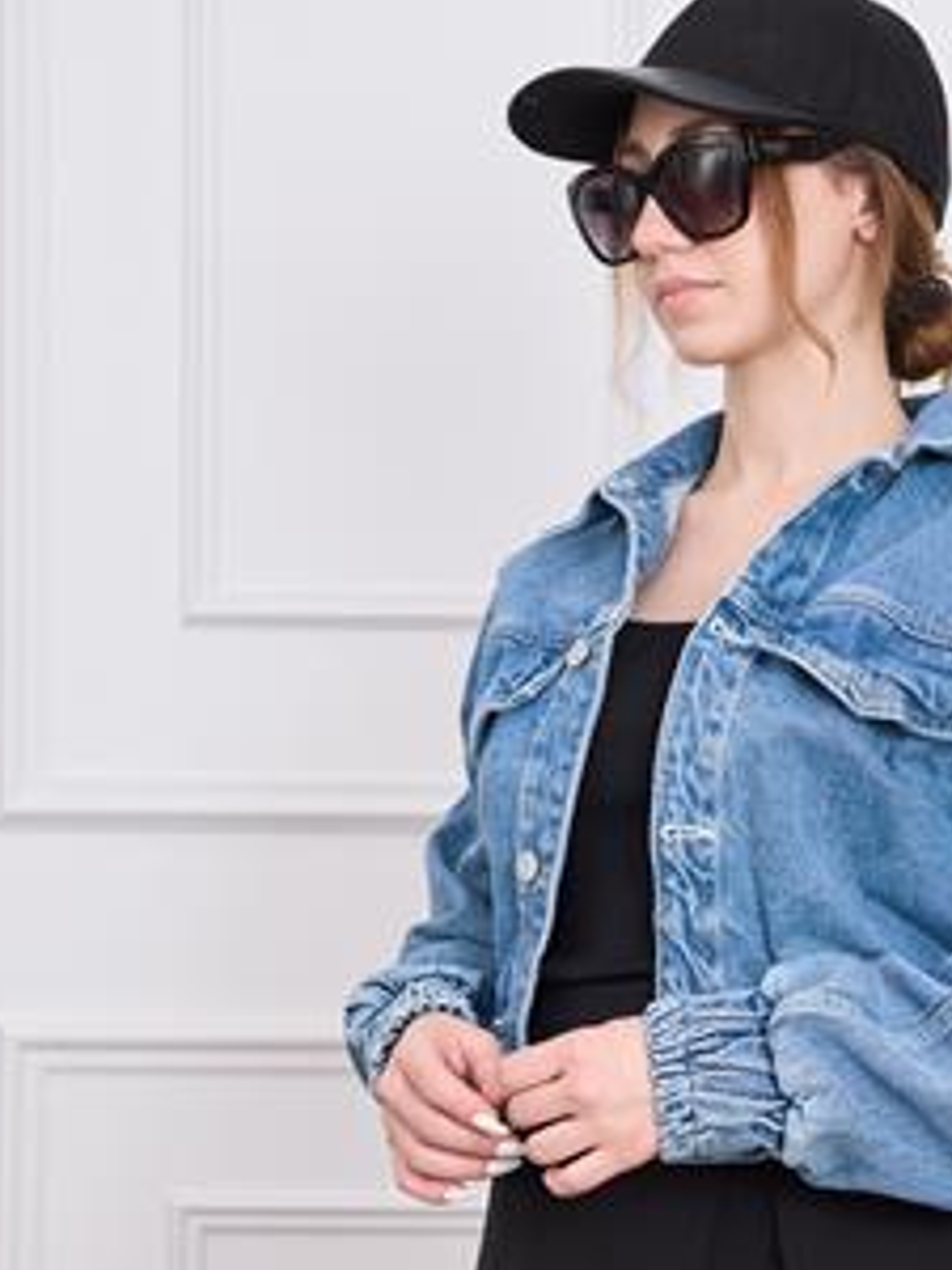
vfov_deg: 18.8
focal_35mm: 104
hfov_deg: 14.2
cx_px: 698
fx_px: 3814
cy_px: 872
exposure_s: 1/100
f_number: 4
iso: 100
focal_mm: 30
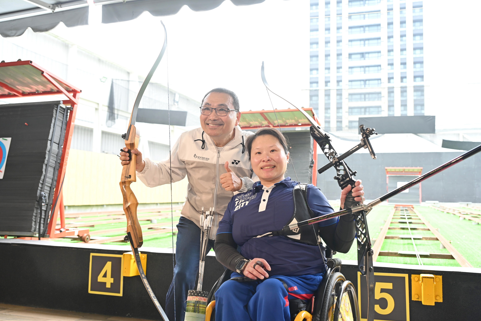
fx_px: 461
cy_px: 157
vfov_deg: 38.3
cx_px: 242
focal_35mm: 35
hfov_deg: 55.1
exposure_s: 1/125
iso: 280
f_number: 4
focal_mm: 33.5
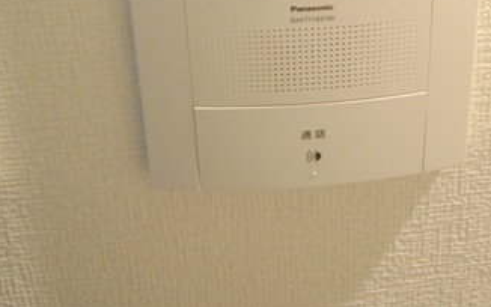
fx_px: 562
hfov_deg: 46.6
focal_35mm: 42
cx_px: 318
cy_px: -107
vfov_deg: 25.6
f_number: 5.3
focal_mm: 14
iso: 1600
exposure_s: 1/13
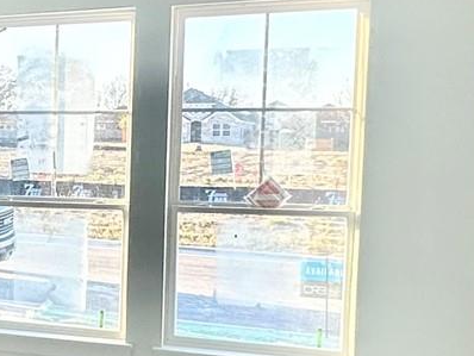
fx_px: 986
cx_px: -202
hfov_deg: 22.8
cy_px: 214
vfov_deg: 20.4
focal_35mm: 72
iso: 40
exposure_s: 1/101
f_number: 2.2
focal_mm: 2.22
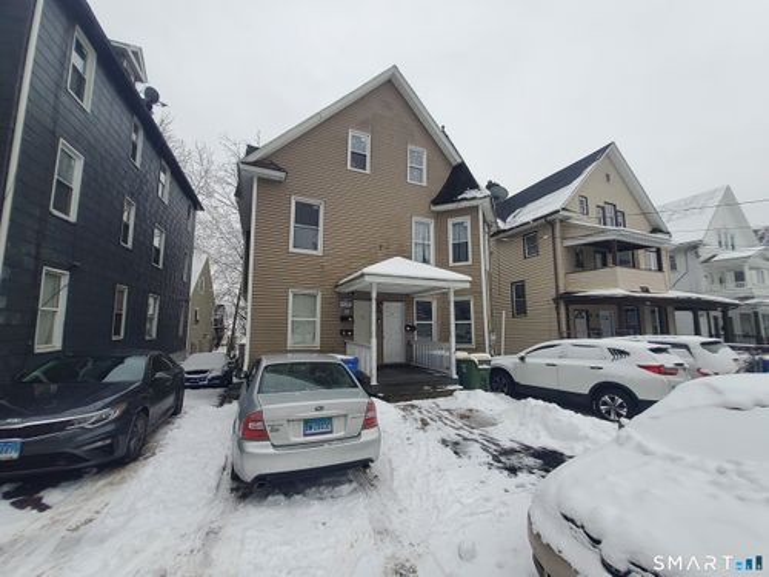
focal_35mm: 13
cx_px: 384
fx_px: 289
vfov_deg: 89.9
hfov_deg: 106.2
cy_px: 288
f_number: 2.2
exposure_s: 1/155
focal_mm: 1.13
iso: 50
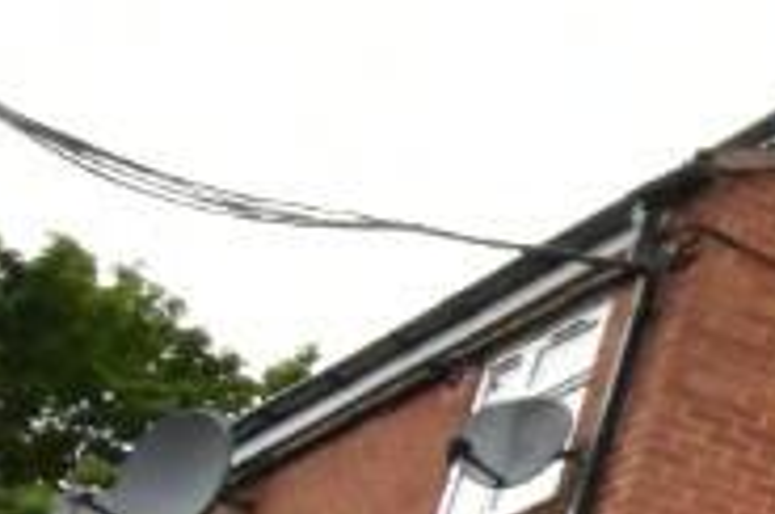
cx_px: 1912
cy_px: 339
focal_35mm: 109
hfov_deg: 13.3
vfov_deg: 12.5
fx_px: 2338
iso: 10000
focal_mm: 13
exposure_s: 1/200
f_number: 25
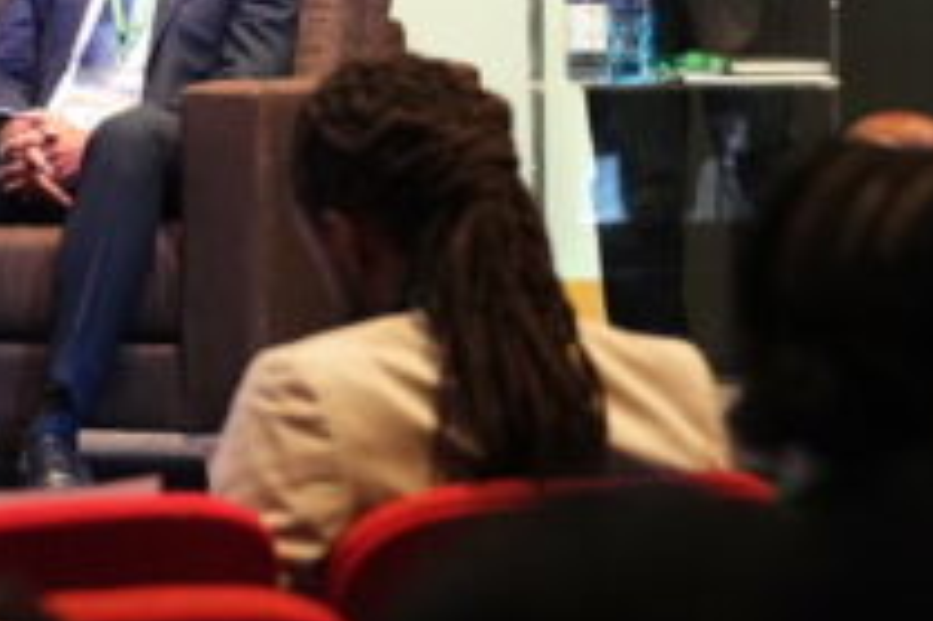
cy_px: 25
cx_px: -455
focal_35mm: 254
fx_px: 6577
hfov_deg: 8.0
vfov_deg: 5.4
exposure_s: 1/200
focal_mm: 69
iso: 6400
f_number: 2.8
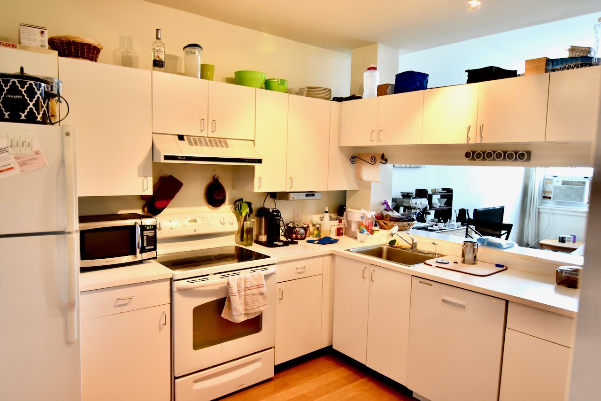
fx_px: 401
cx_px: 300
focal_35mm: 24
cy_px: 200
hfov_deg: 73.7
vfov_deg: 53.2
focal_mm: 16
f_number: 4.5
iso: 800
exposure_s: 1/80
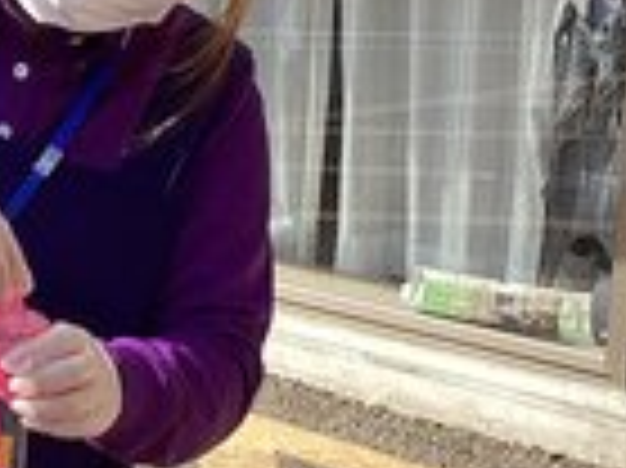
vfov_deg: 11.0
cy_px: 270
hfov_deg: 14.1
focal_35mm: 134
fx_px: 2421
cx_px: -221
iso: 25
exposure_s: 1/627
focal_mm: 3.3
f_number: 2.4
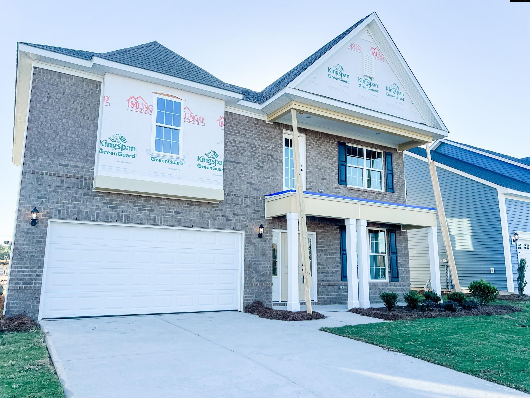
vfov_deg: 51.4
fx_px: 413
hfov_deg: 65.3
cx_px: 261
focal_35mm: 27
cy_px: 195
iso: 50
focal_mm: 5.7
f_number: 1.5
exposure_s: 1/1500
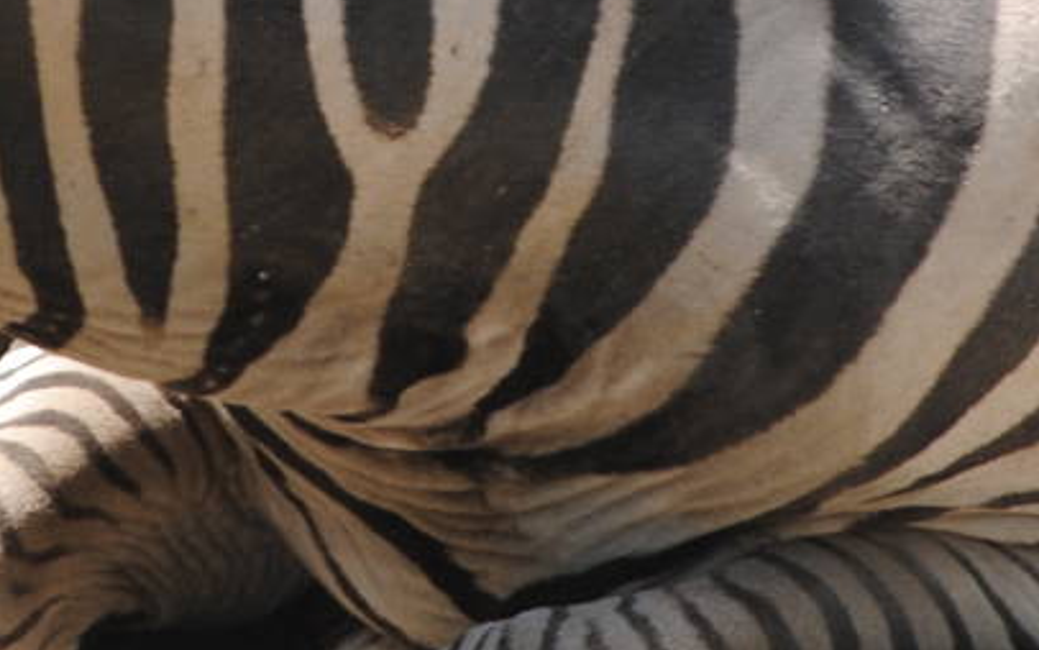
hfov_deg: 1.7
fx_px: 34130
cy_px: -22
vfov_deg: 1.1
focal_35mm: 1205
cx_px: 264
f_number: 8
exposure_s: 1/200
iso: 100
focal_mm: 200
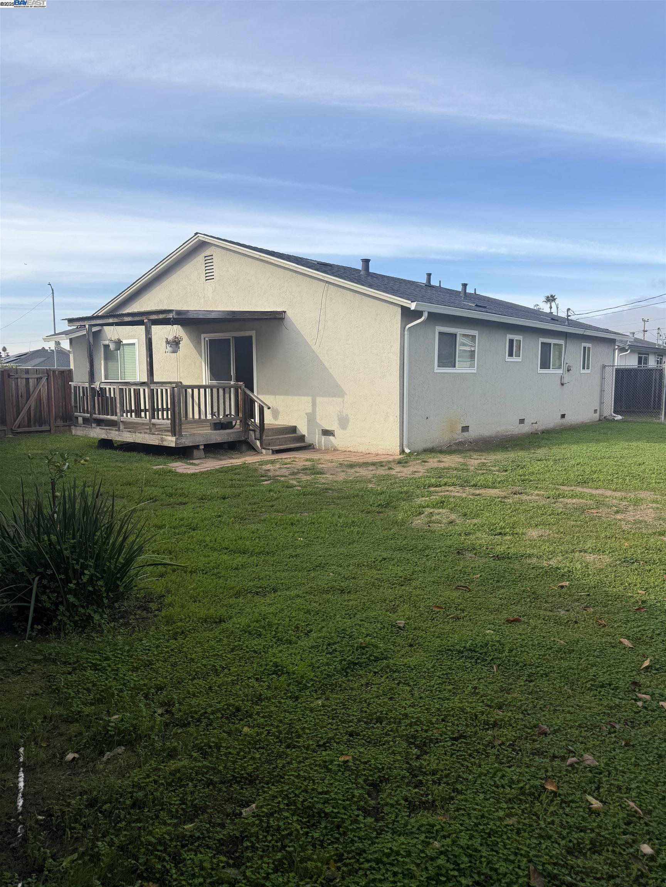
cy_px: 444
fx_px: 616
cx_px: 333
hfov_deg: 56.8
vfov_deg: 71.6
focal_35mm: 24
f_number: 1.78
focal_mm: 6.76
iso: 80
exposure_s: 1/2611
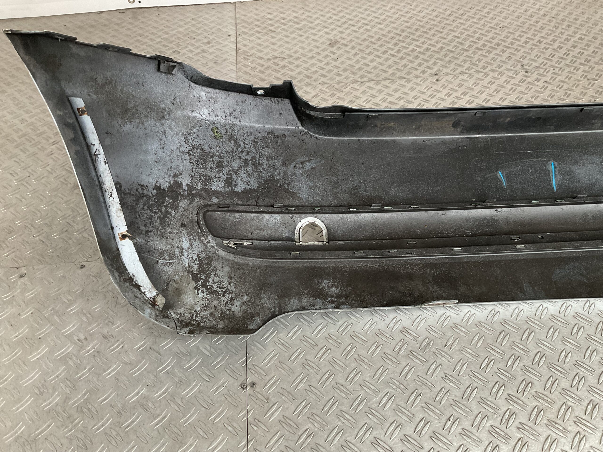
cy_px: 226
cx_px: 302
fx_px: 505
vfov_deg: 48.2
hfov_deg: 61.7
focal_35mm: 29
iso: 160
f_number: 1.8
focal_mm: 3
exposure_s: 1/50
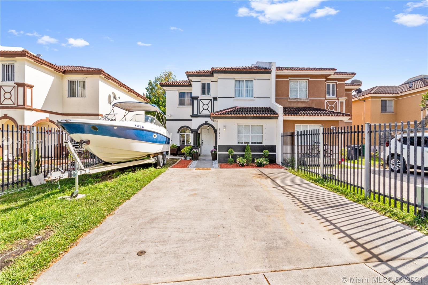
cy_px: 142
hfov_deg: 96.7
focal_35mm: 16
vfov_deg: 73.8
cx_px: 214
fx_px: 190
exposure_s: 1/250
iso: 320
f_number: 16
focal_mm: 16
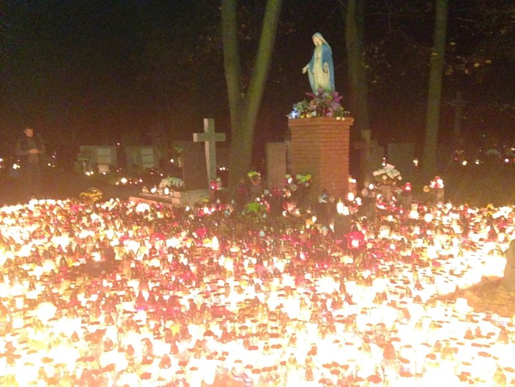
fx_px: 491
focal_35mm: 33
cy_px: 194
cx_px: 258
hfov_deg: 55.4
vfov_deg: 42.9
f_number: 2.4
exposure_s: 1/15
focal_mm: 4.12
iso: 1600
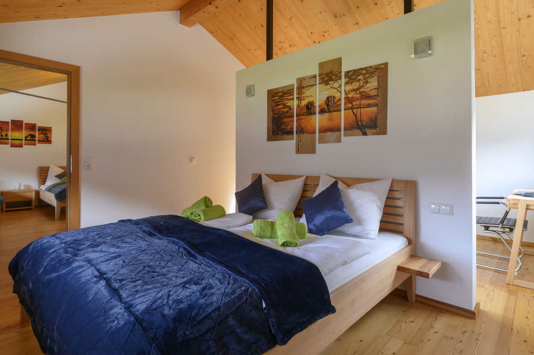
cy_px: 171
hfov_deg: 90.0
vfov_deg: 67.3
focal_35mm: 18
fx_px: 267
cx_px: 277
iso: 400
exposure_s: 1/5
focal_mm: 14
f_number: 10
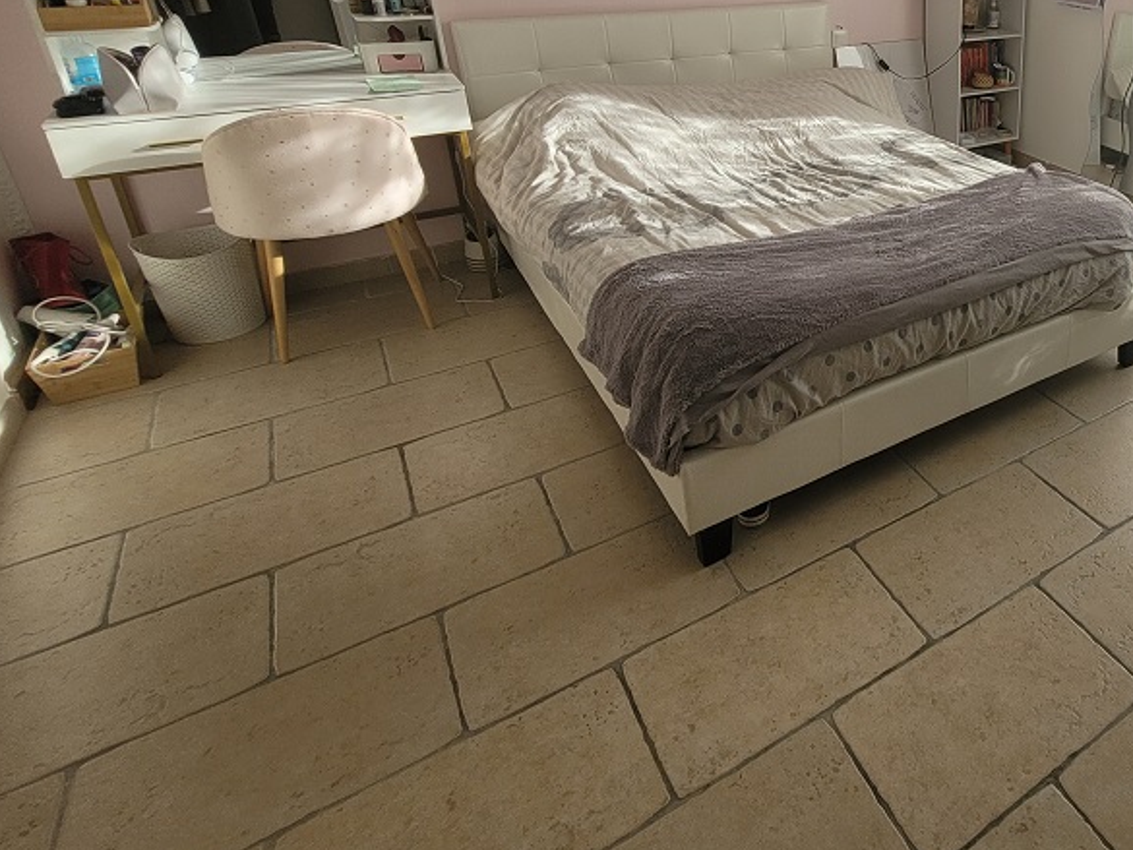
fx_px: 786
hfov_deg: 62.0
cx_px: 988
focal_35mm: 24
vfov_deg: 53.8
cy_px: 196
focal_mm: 1.74
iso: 40
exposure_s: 1/358
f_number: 2.2
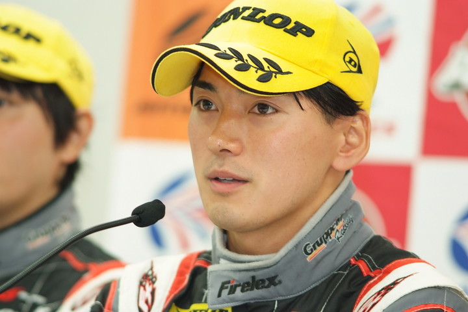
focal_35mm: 270
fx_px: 3510
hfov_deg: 7.6
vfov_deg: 5.1
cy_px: 156
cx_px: 234
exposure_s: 1/125
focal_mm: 180
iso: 800
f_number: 2.8
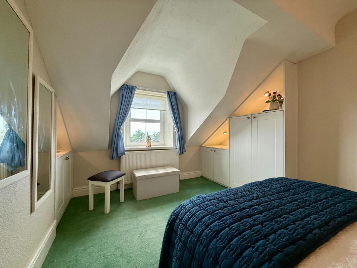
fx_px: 144
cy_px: 134
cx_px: 178
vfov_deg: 85.7
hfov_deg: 102.1
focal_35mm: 14
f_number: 2.2
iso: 80
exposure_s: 1/99
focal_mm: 2.22
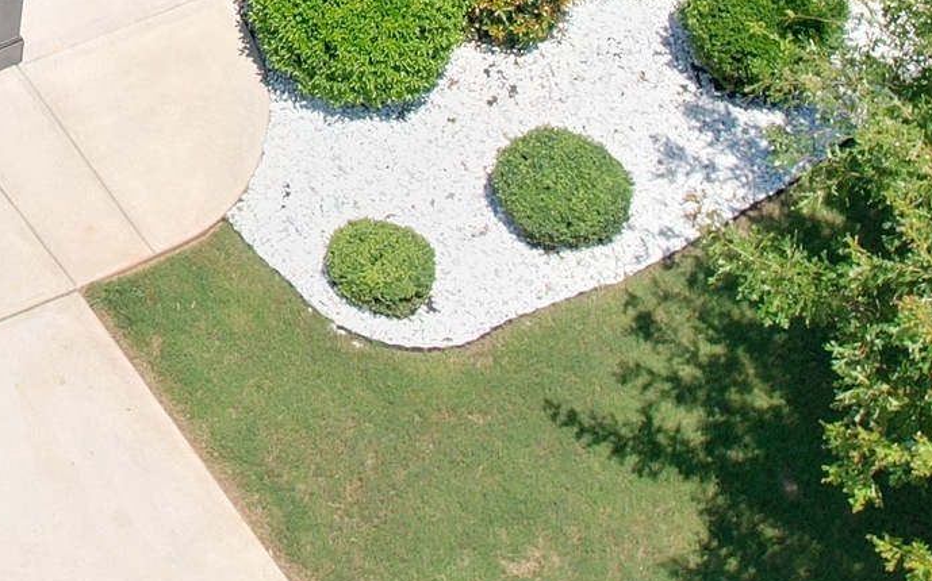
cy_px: -567
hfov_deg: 18.8
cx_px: -380
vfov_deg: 11.8
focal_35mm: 100
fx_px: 2539
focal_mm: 8.38
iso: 100
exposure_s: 1/2000
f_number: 2.8
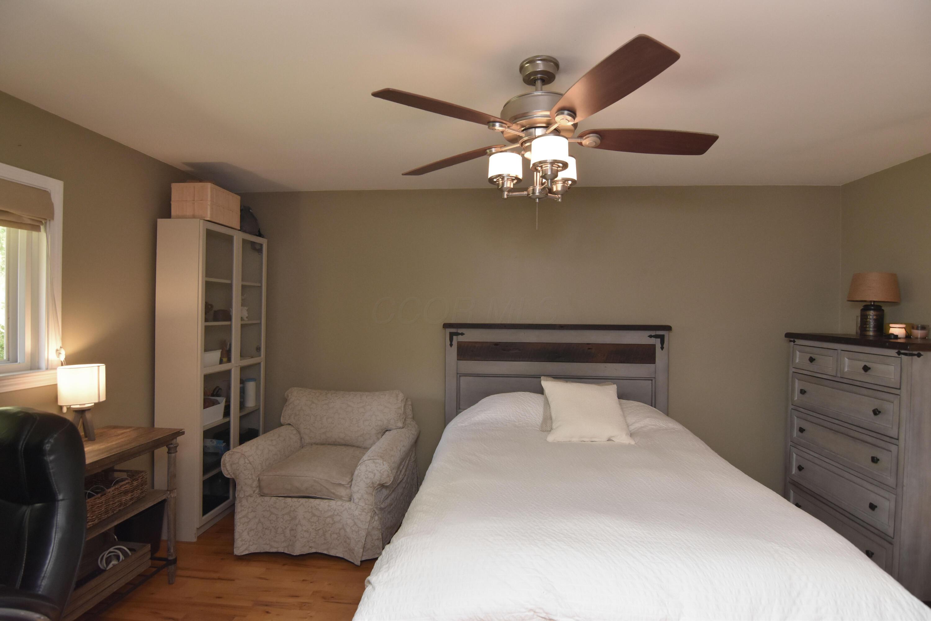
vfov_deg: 69.7
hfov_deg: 92.4
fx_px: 446
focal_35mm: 17
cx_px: 466
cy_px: 310
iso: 1000
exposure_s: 1/125
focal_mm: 11.5
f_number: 4
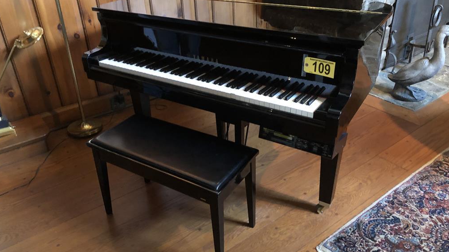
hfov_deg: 62.6
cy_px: 112
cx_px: 223
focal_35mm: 31
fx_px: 369
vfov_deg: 37.7
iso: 125
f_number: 1.8
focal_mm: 4
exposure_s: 1/4
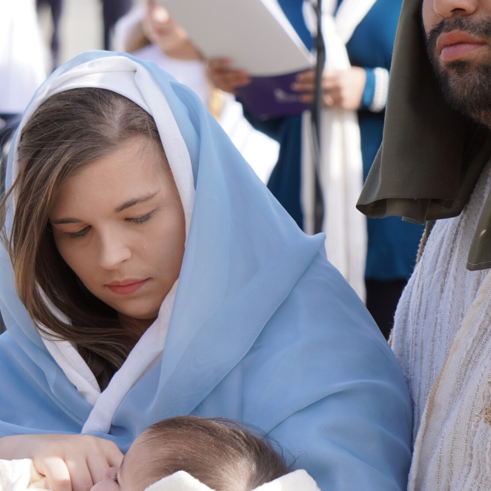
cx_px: 331
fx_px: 4028
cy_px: 250
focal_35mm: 251
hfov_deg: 7.0
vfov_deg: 7.0
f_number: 5.6
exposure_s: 1/320
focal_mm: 86
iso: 100
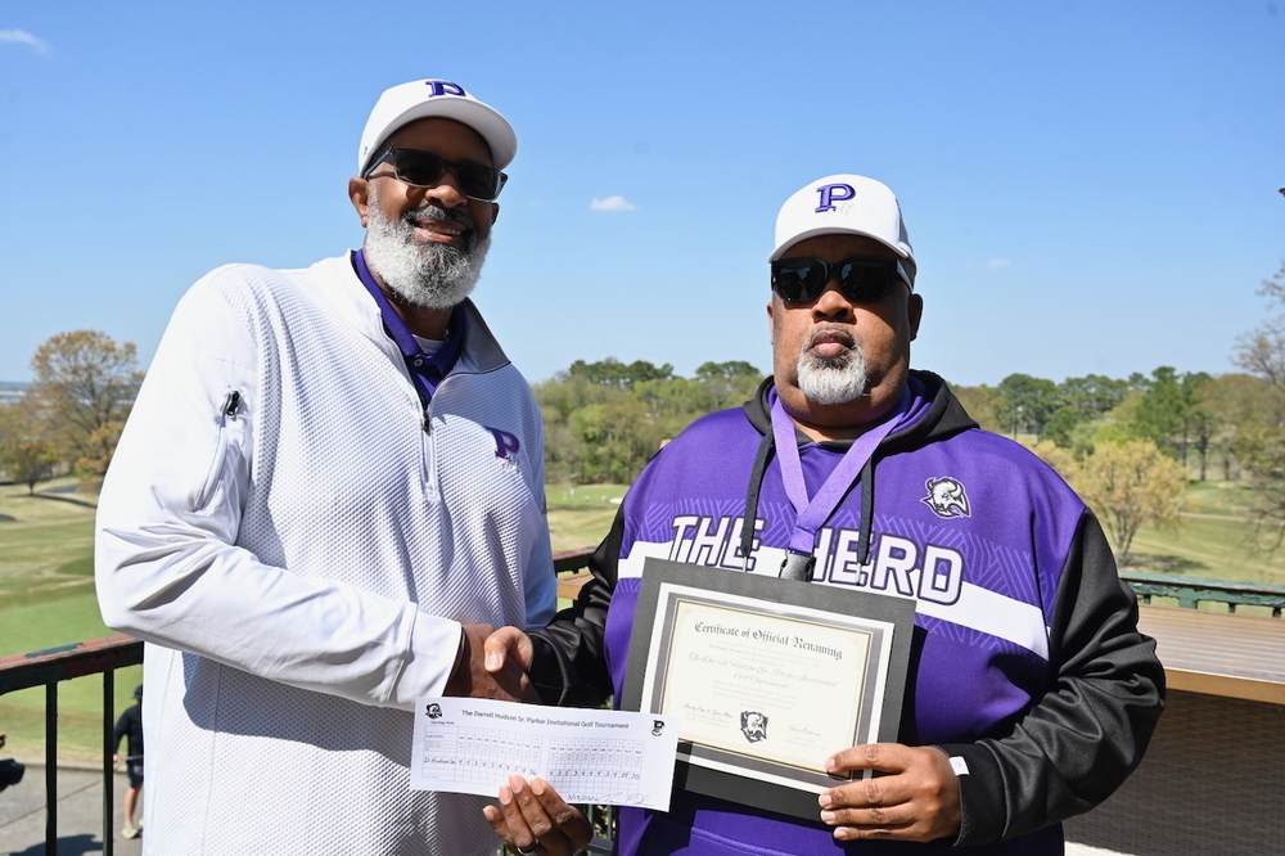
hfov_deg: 61.1
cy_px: 428
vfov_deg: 42.9
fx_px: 1088
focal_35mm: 30
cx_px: 642
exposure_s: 1/320
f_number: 6.3
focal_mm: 30.5
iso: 100
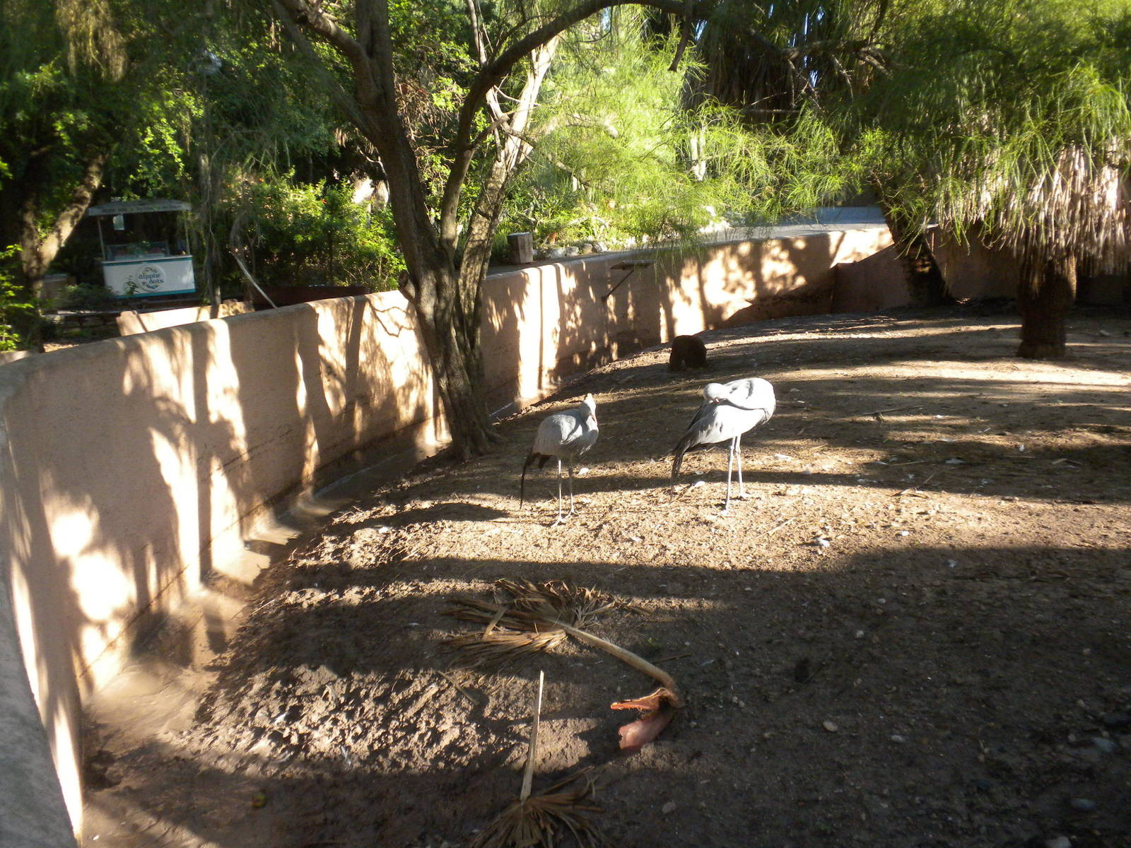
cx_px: 566
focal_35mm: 37
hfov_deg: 50.1
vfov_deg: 38.7
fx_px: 1209
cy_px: 424
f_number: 3.5
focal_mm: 6.6
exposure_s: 1/383
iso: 250
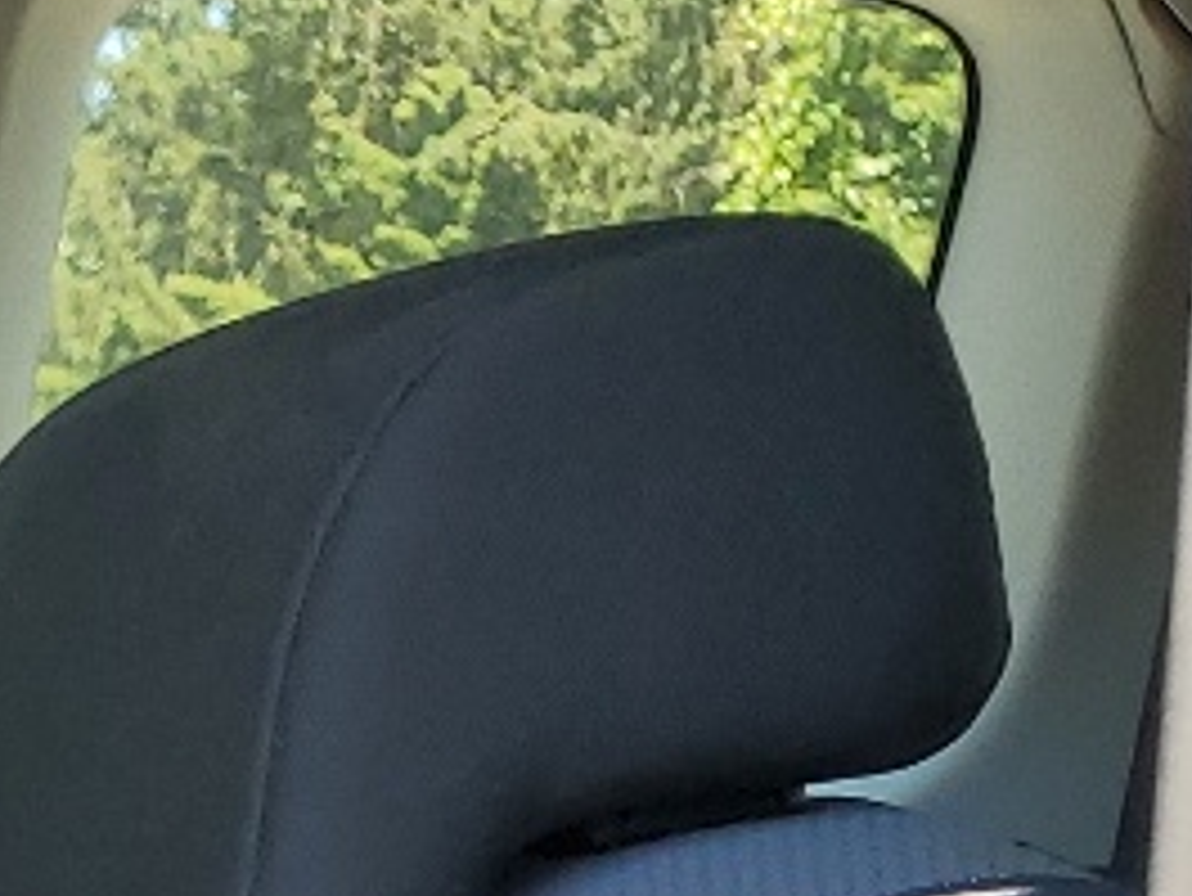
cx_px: -1849
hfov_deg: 10.5
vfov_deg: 8.1
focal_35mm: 157
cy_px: 2656
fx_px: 5409
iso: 50
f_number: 1.5
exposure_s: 1/476
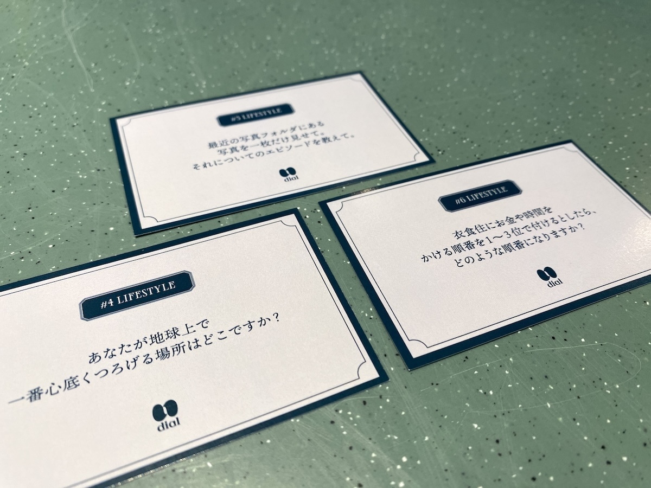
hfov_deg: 69.4
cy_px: 244
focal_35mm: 25
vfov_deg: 54.9
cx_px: 326
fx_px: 470
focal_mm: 4.25
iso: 80
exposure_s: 1/100
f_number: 1.8
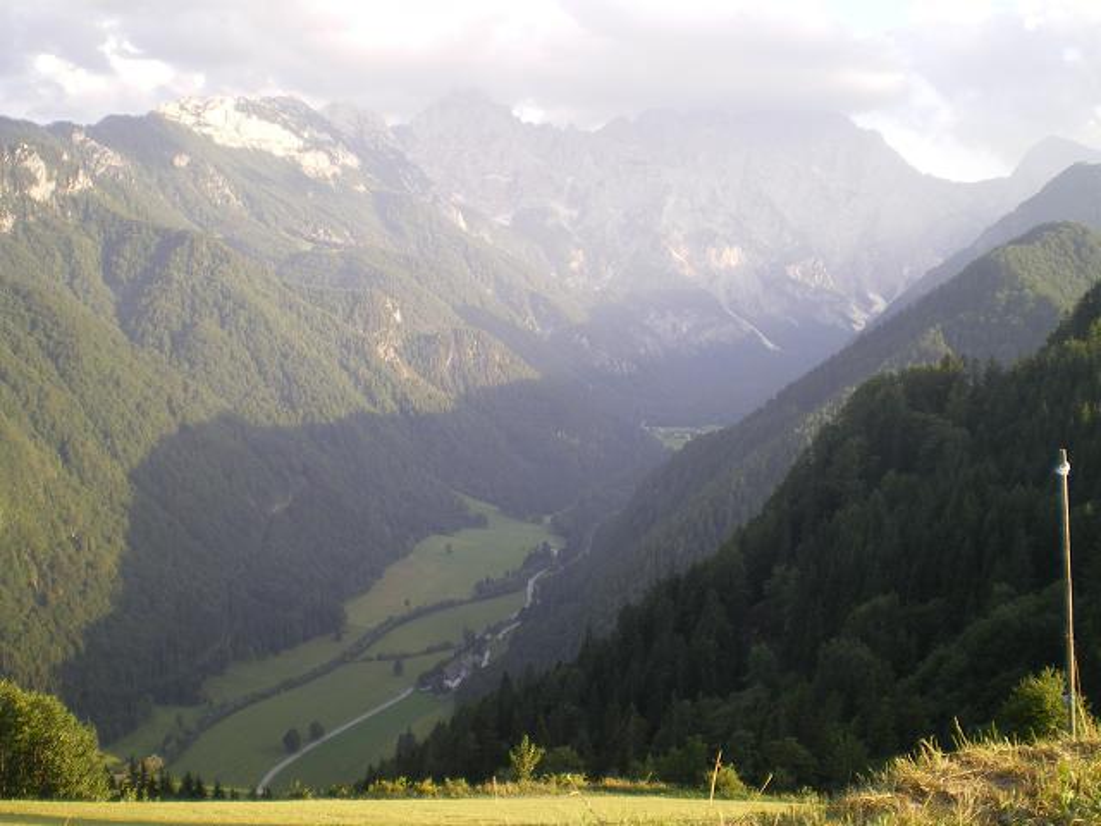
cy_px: 413
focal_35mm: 38
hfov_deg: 49.0
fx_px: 1209
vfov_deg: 37.7
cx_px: 550
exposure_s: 1/125
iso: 64
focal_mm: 6.3
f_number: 3.1
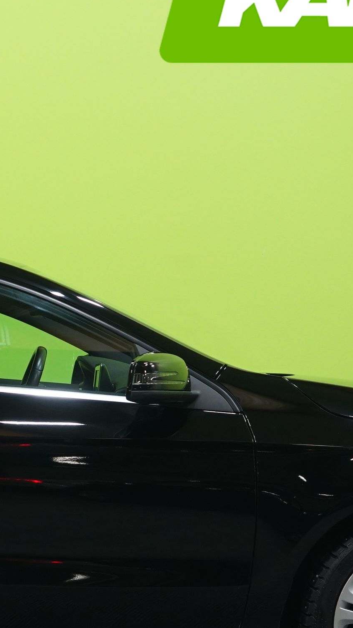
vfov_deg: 17.7
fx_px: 2014
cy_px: 418
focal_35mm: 121
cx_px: -48
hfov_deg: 9.9
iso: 1000
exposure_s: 1/20
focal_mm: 44
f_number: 4.5
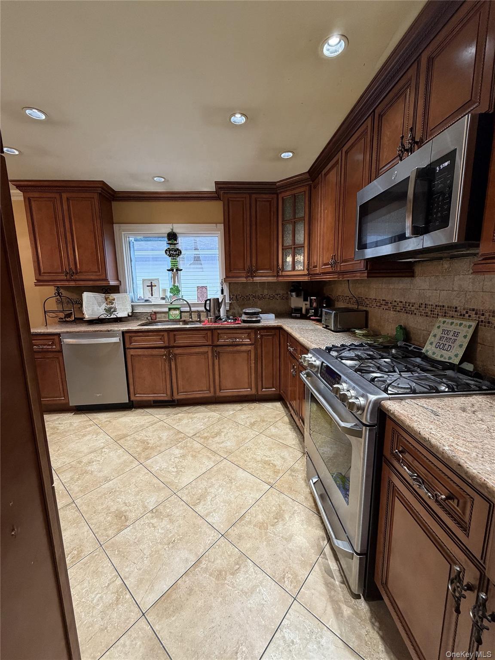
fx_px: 267
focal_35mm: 14
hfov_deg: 85.7
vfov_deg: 102.1
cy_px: 330
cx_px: 248
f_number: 2.2
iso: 250
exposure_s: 1/60
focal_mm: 2.22
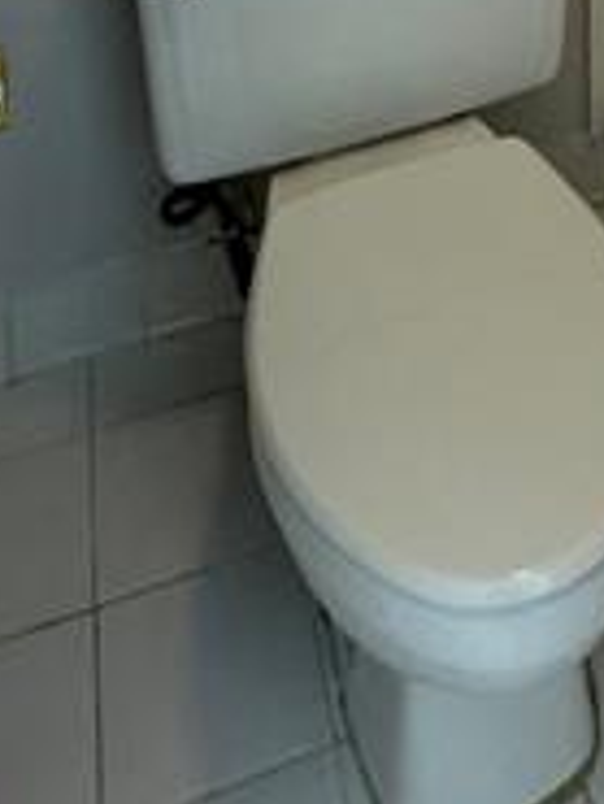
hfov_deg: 24.2
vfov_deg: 21.9
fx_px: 1348
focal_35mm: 58
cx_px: 591
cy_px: -617
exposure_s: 1/120
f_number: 2.2
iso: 320
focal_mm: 2.22
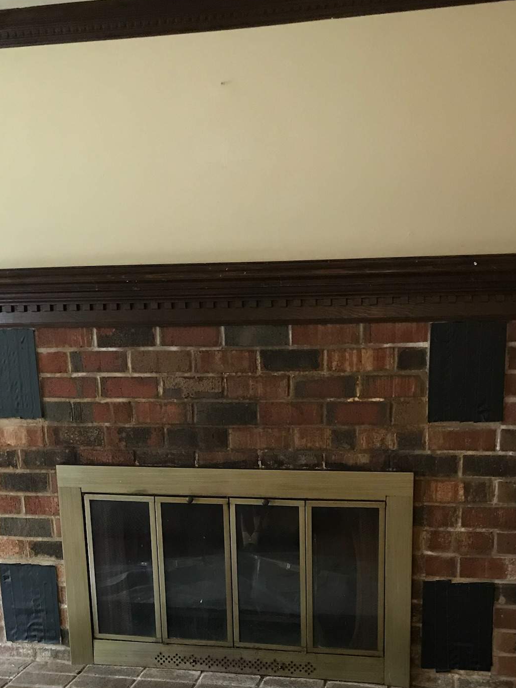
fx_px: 835
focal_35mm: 42
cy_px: 509
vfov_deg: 43.5
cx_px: 248
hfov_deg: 34.4
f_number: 1.8
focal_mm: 3.99
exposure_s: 1/9
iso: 100
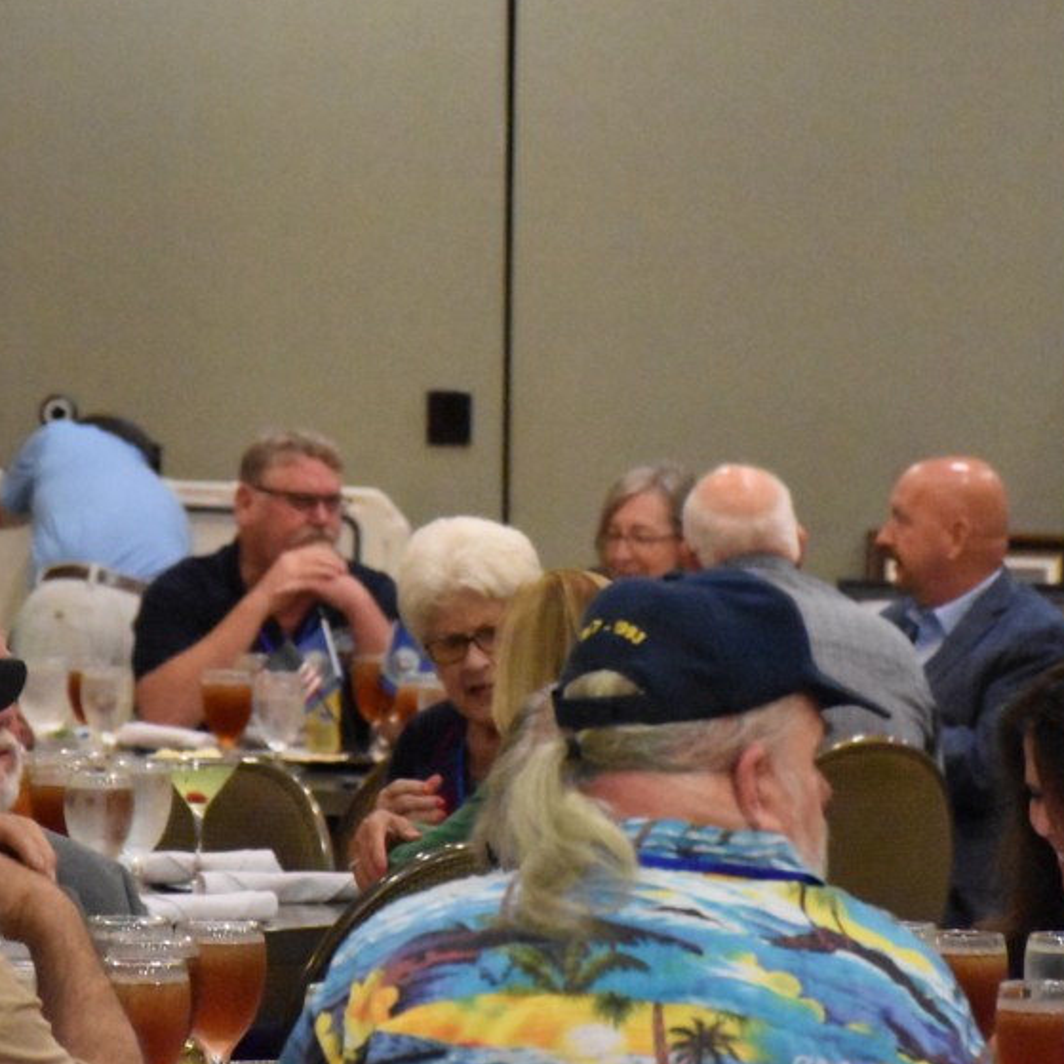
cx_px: 392
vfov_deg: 6.3
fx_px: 9594
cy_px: 384
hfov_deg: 6.3
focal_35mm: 276
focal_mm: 105
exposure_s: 1/125
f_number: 5.6
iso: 10000
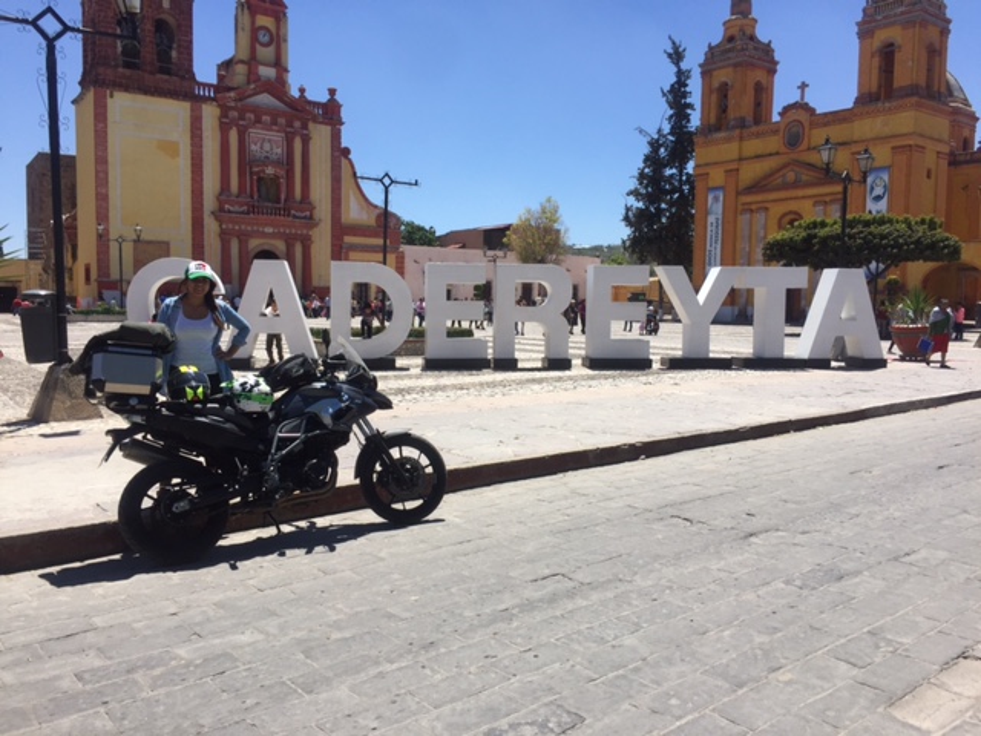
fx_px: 822
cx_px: 490
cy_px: 368
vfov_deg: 48.2
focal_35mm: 29
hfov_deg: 61.7
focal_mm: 4.15
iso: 32
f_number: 2.2
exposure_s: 1/2198
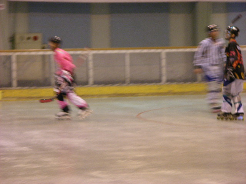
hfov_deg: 11.5
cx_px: 123
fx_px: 1222
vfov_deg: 8.6
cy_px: 92
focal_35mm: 172
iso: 200
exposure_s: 1/21.4
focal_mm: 28.7
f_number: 3.5
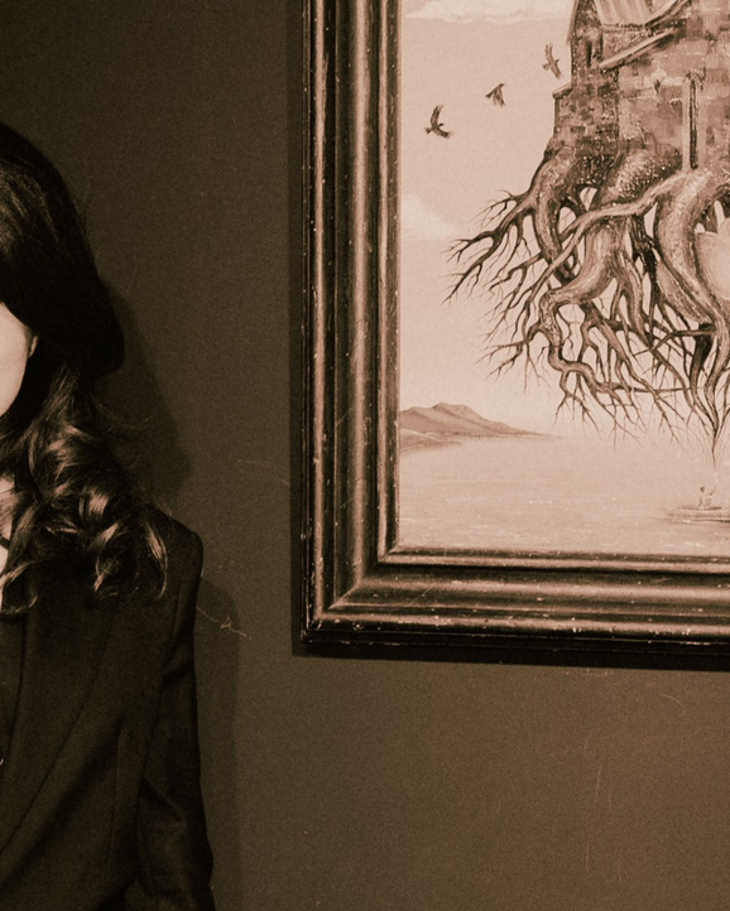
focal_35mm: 183
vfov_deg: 10.5
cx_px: -186
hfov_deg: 8.3
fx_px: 4940
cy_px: 473
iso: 2500
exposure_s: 1/60
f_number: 7.1
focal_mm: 55
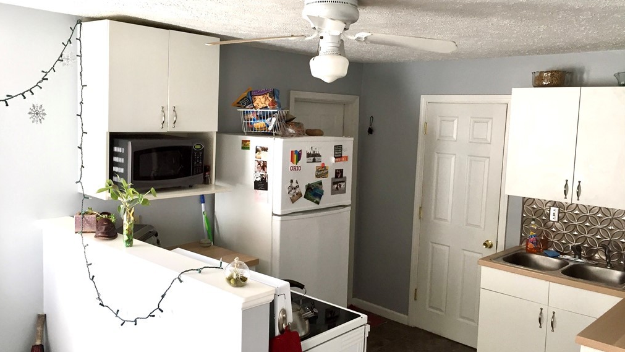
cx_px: 311
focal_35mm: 32
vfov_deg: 36.7
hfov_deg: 61.0
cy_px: 165
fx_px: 530
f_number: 2.2
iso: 32
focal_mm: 4.15
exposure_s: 1/30
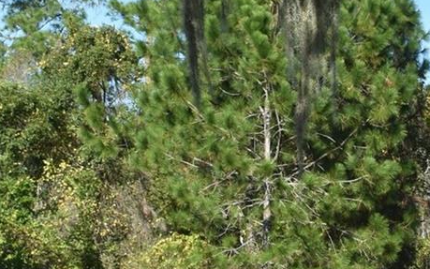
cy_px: 281
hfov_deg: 16.2
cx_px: 357
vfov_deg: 10.1
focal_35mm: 128
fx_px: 1500
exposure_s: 1/250
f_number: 8
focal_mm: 24
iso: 125
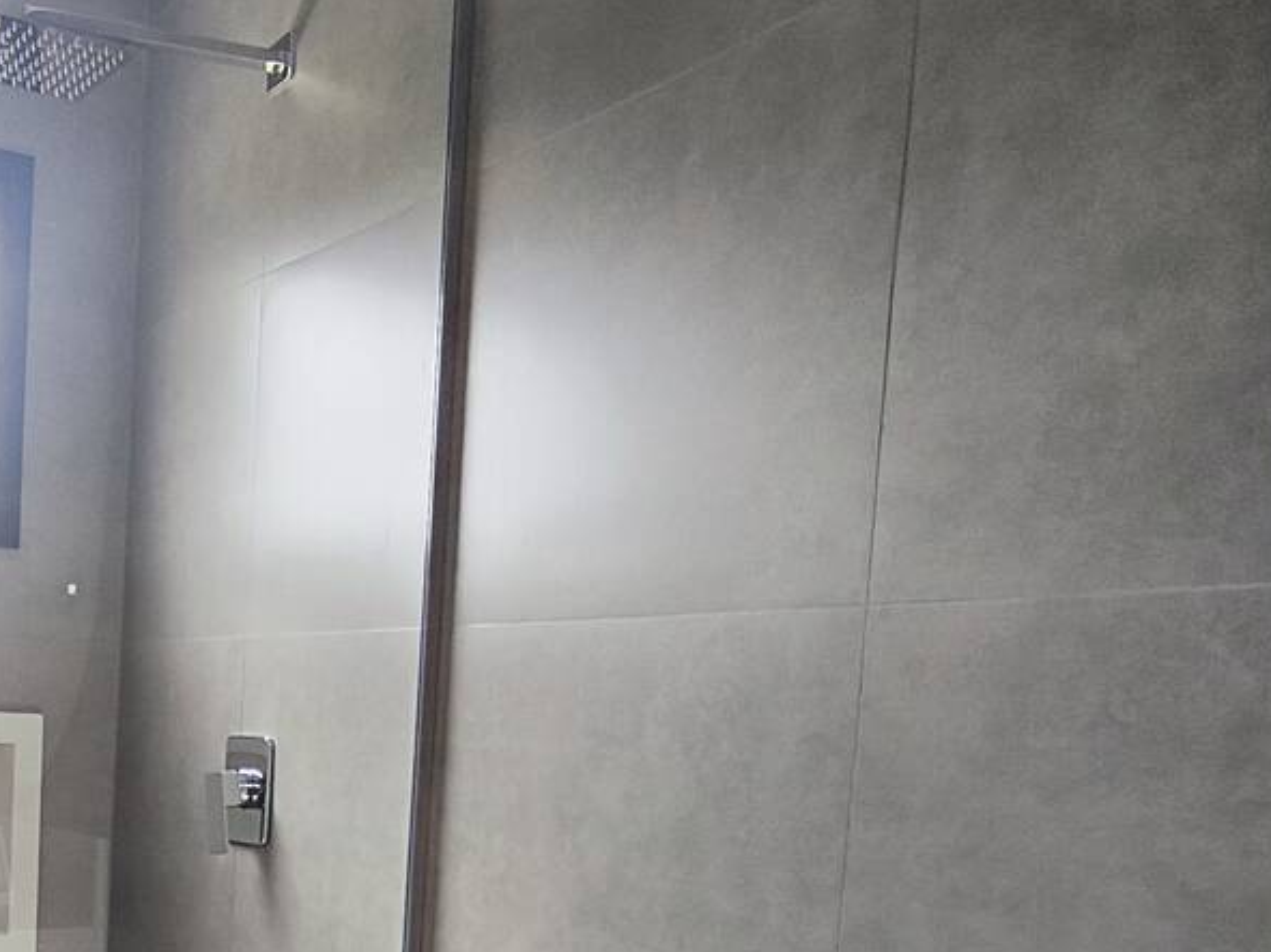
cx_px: 194
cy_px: 812
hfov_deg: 44.7
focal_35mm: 39
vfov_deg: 35.2
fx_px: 1432
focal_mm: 1.65
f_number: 2.2
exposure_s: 1/120
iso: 80
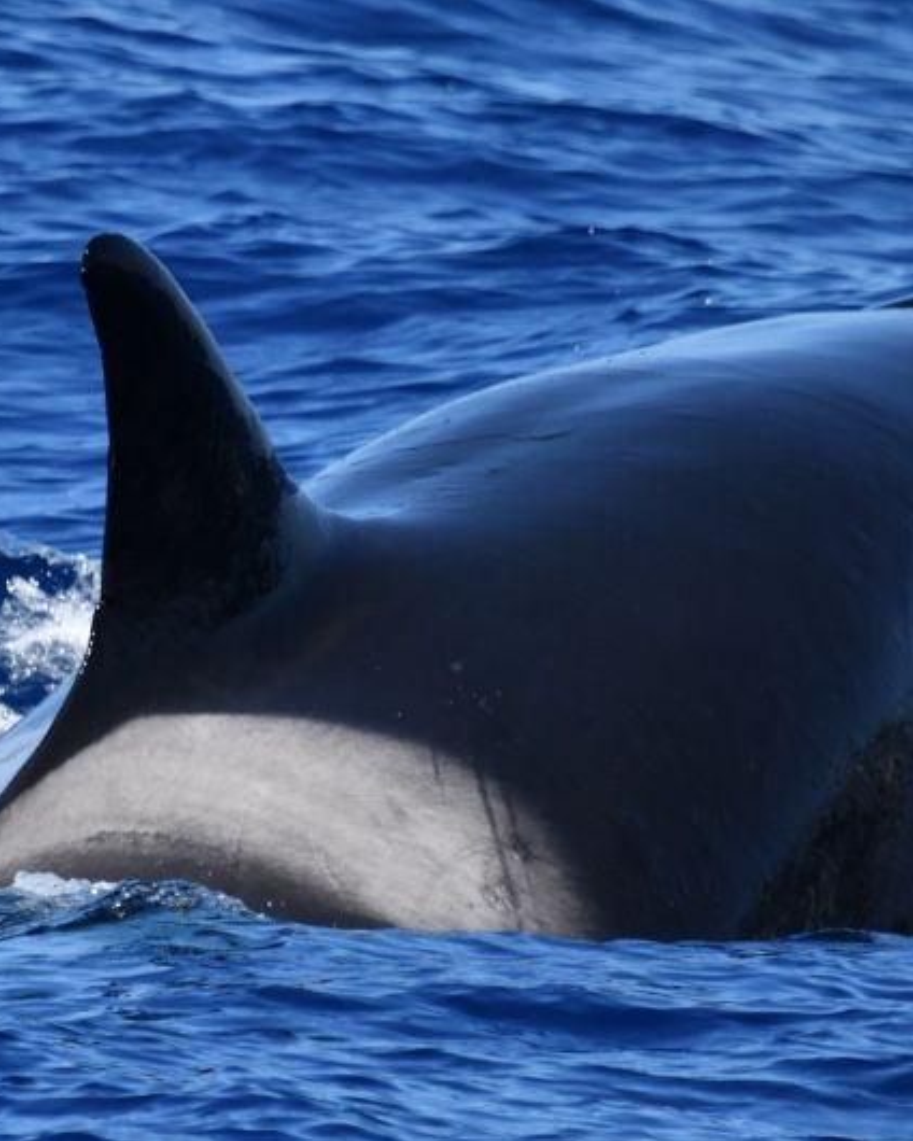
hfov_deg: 1.8
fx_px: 28676
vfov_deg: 2.3
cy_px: 572
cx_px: 605
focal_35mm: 849
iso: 1400
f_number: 6.3
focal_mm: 600
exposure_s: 1/8000
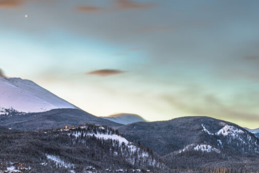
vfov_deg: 13.9
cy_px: 151
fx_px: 705
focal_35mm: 98
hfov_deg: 20.7
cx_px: 79
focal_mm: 55
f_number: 11
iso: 64
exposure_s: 25
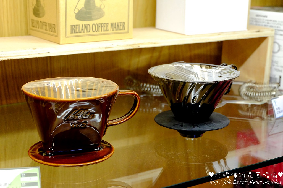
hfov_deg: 31.9
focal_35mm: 63
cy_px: 94
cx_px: 142
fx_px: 495
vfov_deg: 21.6
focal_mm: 41.8
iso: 3200
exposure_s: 1/60
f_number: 5.6
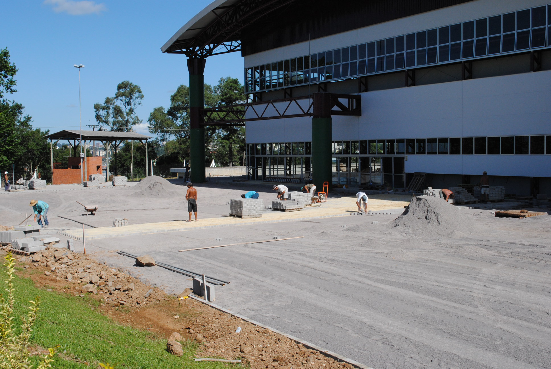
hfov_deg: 43.6
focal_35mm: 45
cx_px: 276
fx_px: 690
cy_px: 184
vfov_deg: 29.9
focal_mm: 30
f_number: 13
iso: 400
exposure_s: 1/640
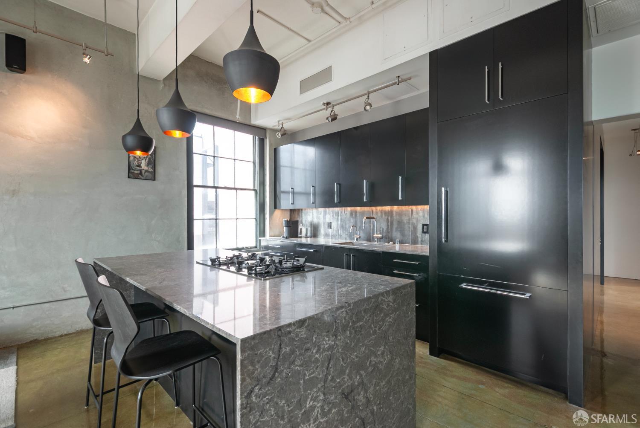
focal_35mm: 16
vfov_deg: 72.2
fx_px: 294
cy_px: 214
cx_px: 320
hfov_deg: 94.9
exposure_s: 1/125
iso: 400
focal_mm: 11
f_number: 5.6
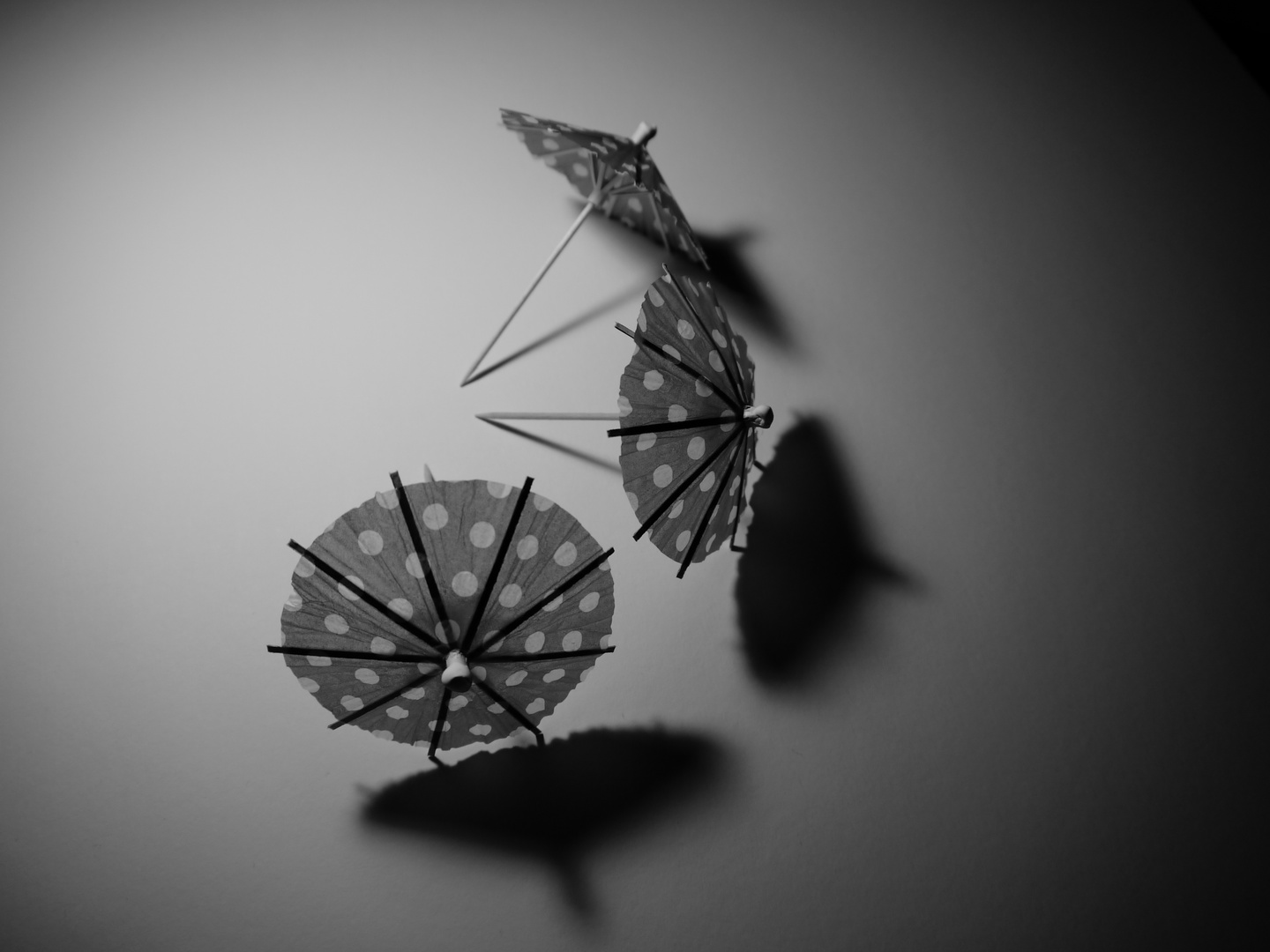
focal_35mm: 28
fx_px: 1027
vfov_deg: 49.7
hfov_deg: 63.4
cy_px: 476
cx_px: 635
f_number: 3.5
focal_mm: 14
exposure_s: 1/60
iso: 100
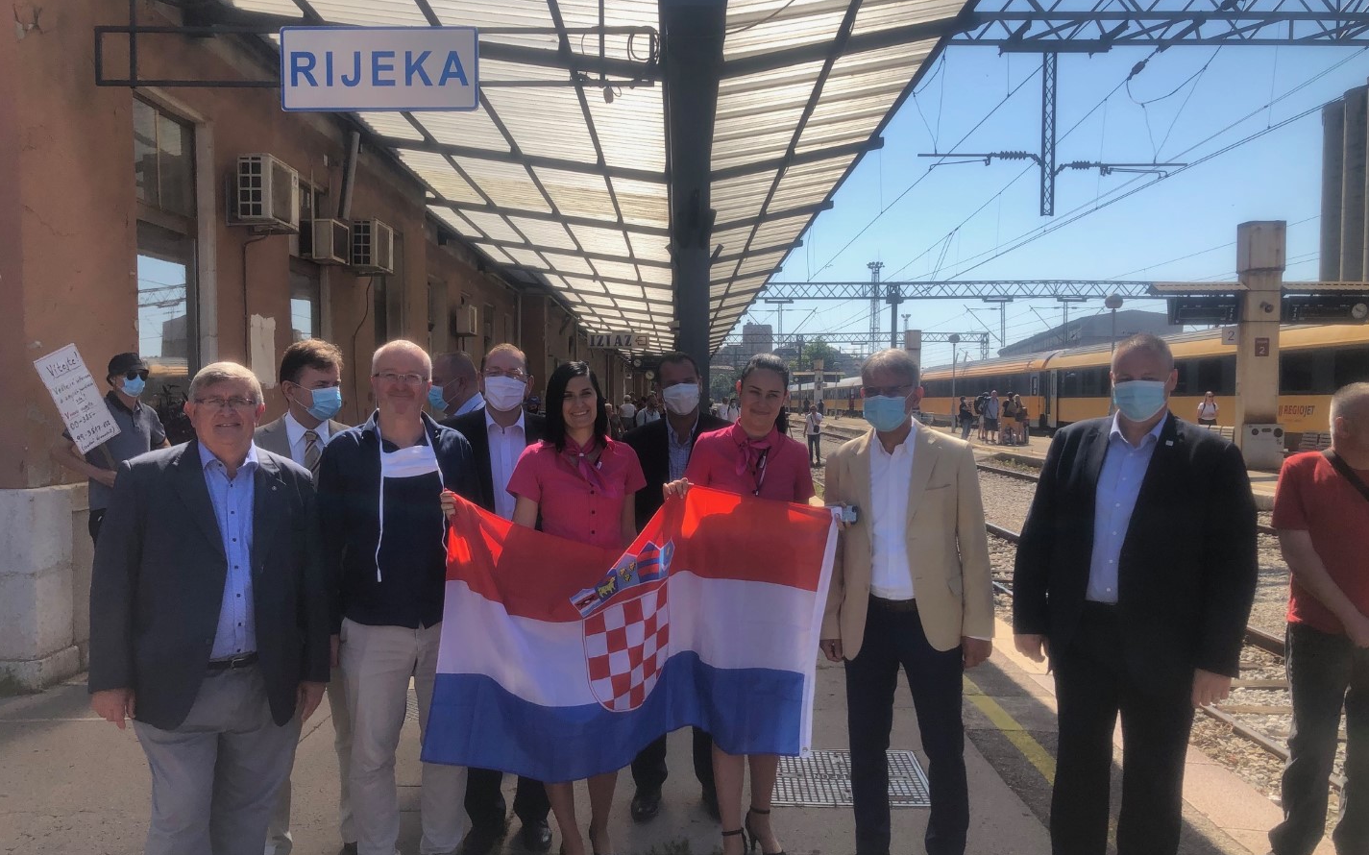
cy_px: 470
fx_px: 1119
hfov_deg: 62.9
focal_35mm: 30
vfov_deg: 41.8
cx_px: 682
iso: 20
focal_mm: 3.99
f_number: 1.8
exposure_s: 1/1621
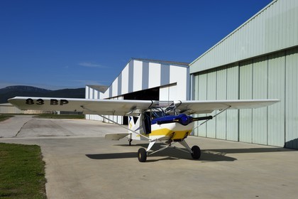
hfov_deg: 53.1
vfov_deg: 36.9
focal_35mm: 36
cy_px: 100
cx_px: 149
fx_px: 298
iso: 400
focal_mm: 36
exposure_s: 1/500
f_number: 18
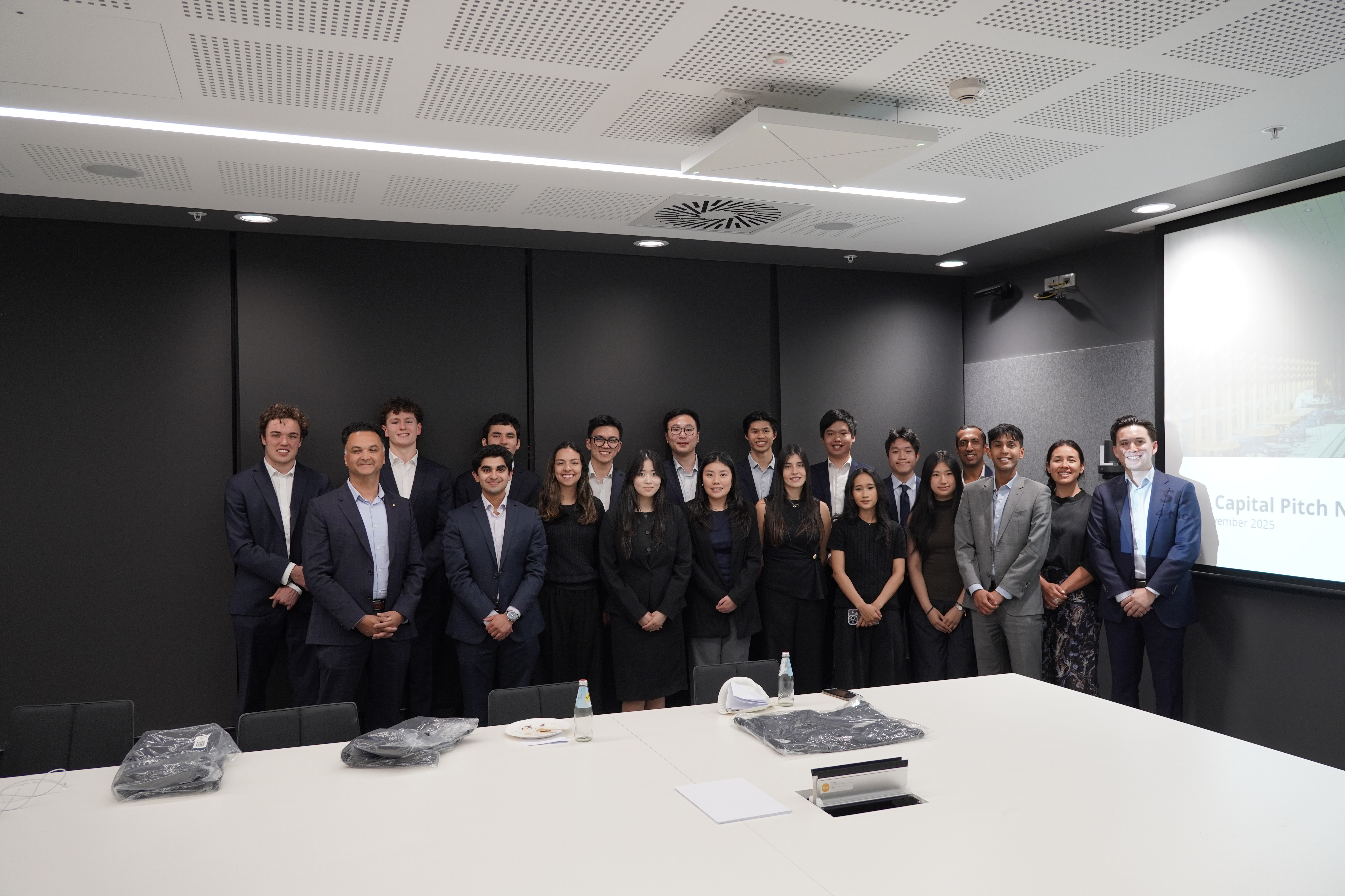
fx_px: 1009
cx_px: 672
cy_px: 448
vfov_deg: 47.9
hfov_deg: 67.4
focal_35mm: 27
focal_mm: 18
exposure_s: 1/40
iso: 400
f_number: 3.5
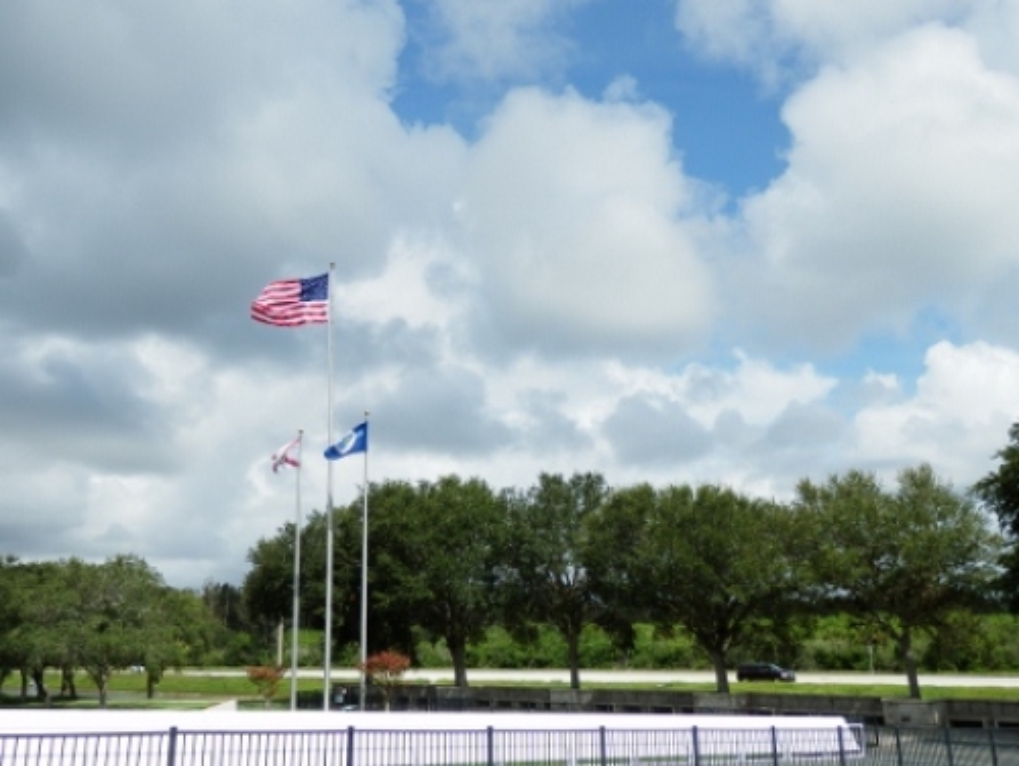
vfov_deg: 43.0
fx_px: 972
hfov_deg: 55.3
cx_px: 510
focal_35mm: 33
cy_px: 383
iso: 80
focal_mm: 6
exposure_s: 1/160
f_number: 9.7
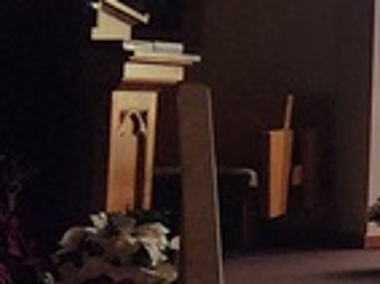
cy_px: -19
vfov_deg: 11.2
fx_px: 1425
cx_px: 763
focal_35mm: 130
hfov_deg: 13.1
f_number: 1.8
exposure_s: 1/120
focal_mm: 5.4
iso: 400
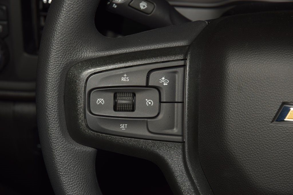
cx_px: 146
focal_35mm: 105
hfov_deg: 19.5
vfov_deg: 13.0
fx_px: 855
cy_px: 98
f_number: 8
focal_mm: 70
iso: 100
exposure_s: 1/125
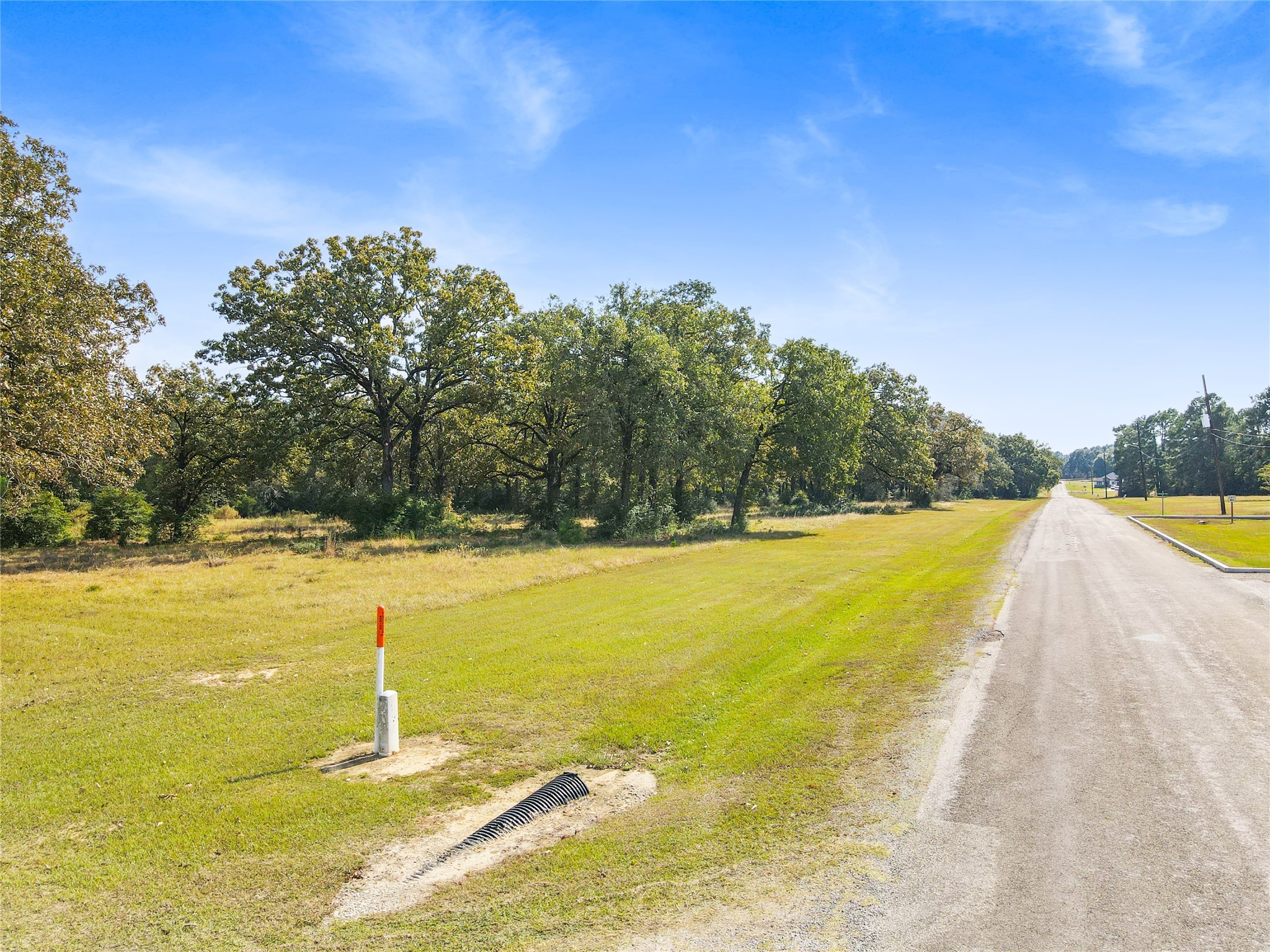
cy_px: 476
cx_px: 635
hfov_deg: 71.6
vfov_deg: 56.8
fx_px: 881
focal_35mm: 24
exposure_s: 1/640
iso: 100
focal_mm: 4.5
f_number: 2.8
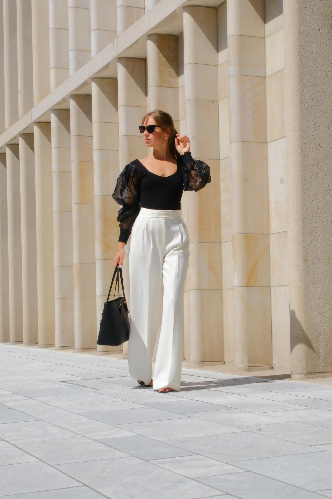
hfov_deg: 22.2
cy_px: 275
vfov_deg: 32.9
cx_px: 203
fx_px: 844
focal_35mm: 61
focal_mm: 29.2
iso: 320
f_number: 22
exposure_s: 1/125
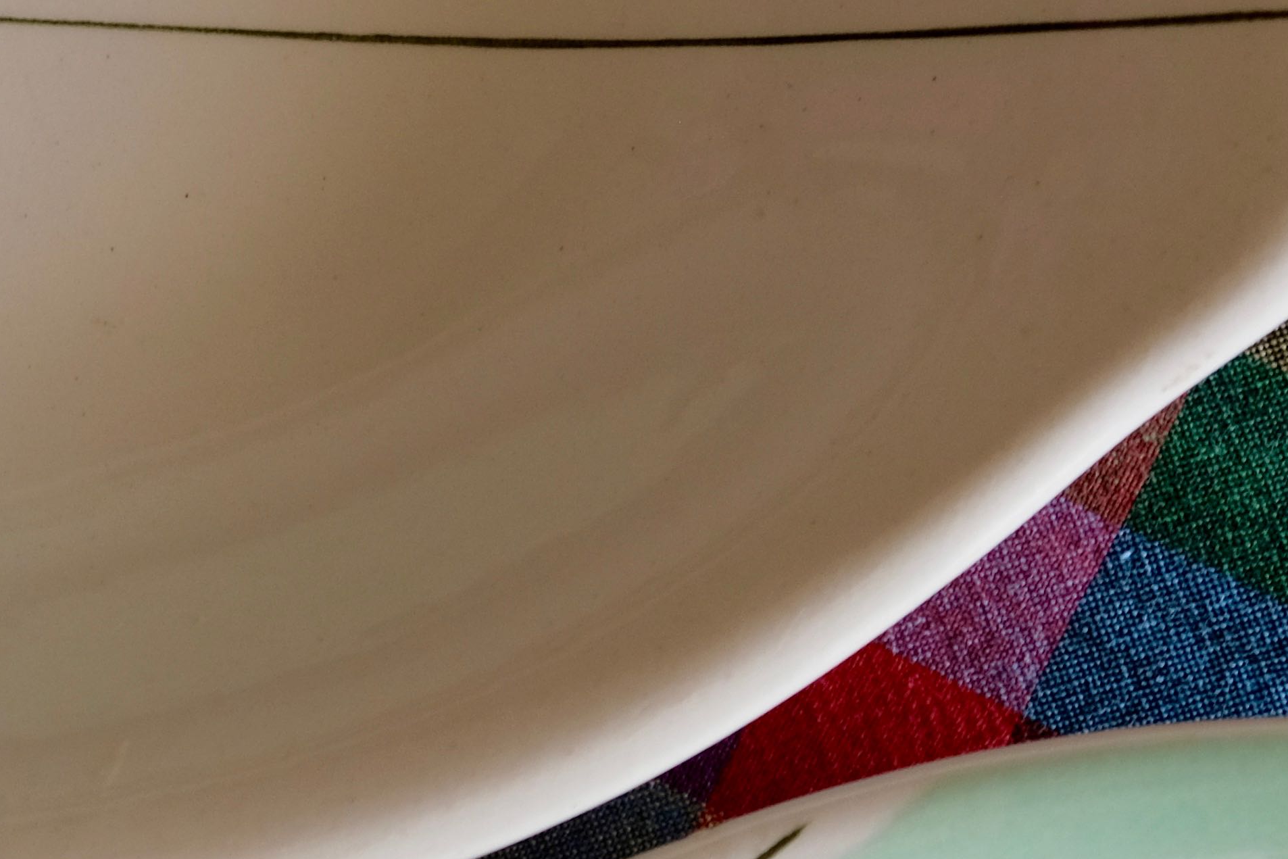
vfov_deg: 7.1
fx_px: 6869
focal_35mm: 192
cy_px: -314
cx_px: -453
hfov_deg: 10.4
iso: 400
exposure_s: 1/160
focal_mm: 40.7
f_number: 4.5
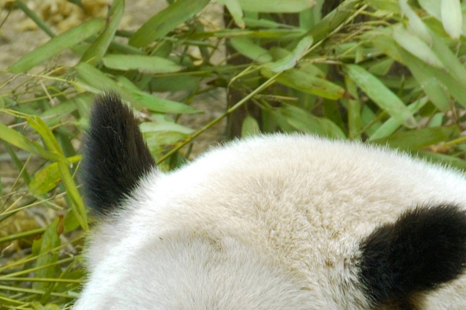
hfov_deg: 5.4
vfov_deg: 3.6
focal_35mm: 384
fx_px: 4967
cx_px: 172
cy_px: 425
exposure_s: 1/60
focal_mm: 78
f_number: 8
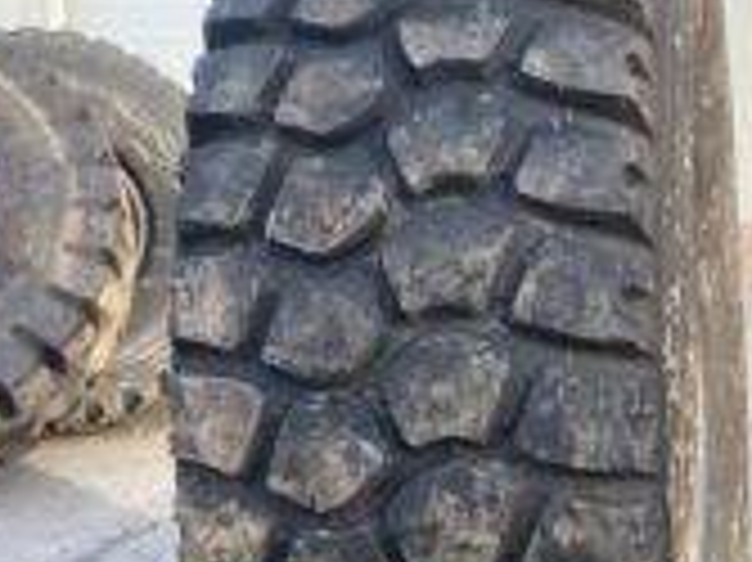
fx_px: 1454
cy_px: 416
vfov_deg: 21.7
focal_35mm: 67
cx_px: 401
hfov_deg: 29.0
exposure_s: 1/169
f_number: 1.8
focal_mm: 4.25
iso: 32
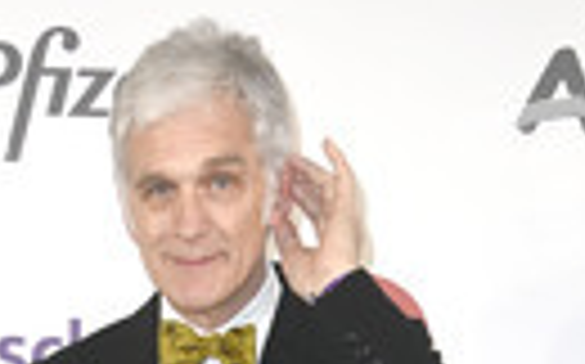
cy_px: 836
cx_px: 270
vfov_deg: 8.6
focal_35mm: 141
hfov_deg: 14.8
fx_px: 2246
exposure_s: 1/250
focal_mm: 45
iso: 800
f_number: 5.6
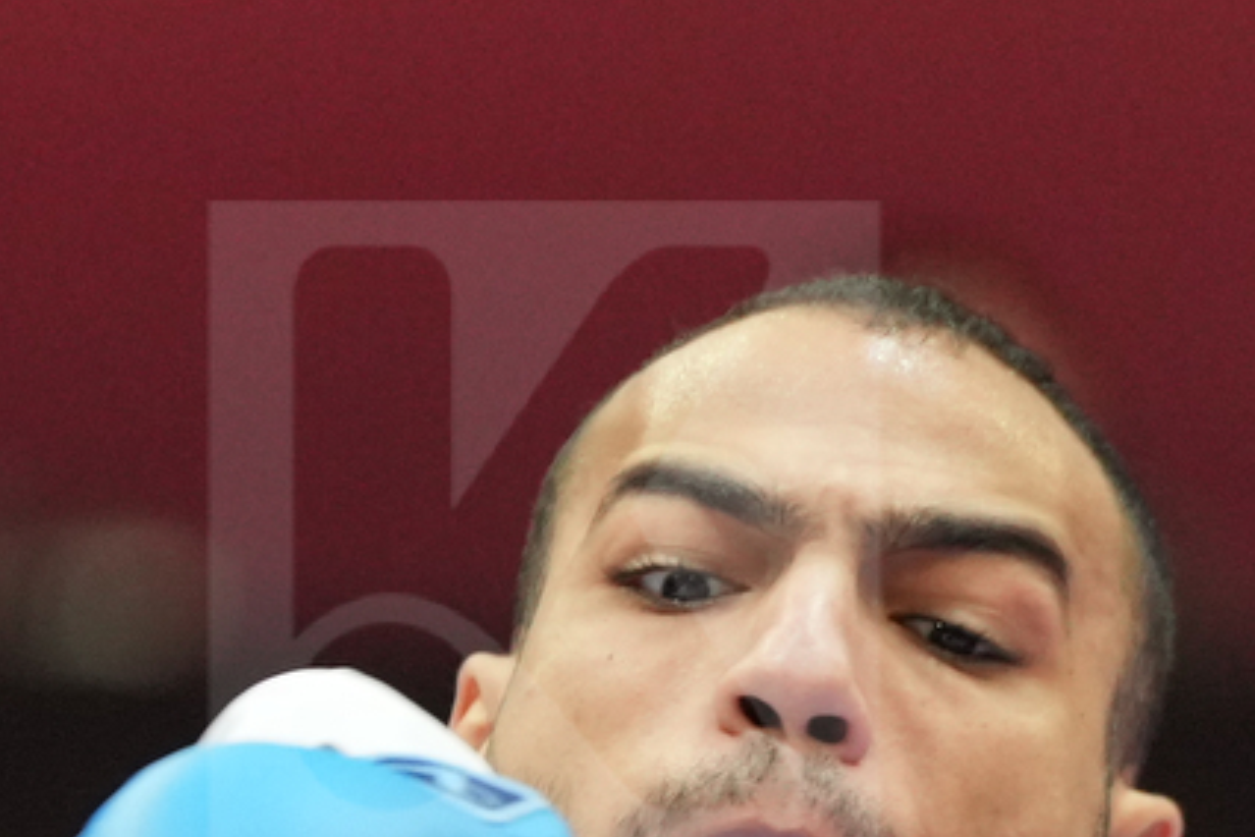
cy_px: 1804
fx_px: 40924
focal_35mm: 1174
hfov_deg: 1.8
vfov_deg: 1.2
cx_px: 545
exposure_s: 1/1000
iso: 2000
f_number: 2.8
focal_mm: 200
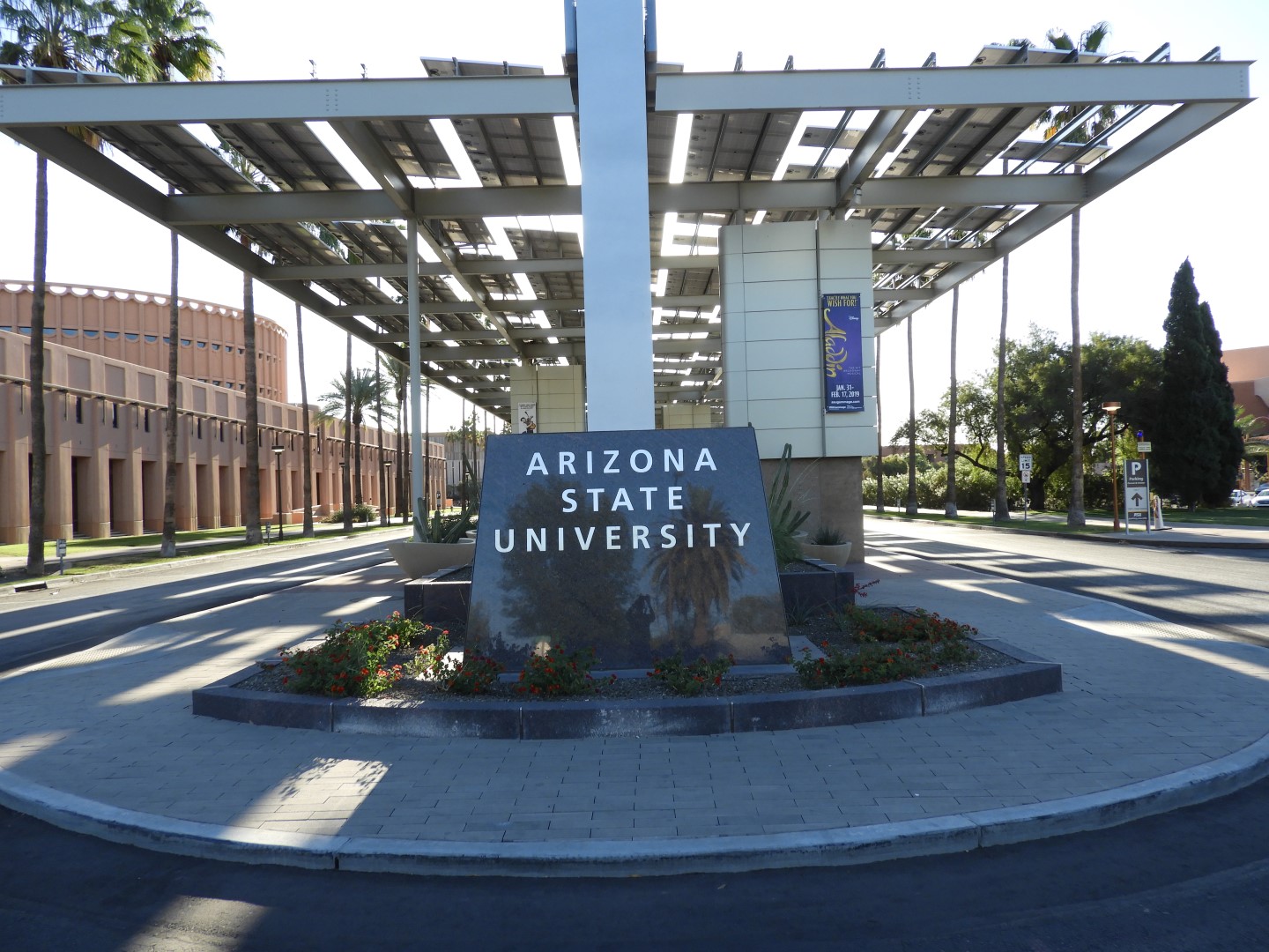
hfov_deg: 71.6
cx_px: 634
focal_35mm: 24
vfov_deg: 56.8
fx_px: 880
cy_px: 476
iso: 100
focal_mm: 4.3
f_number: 3.3
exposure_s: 1/320
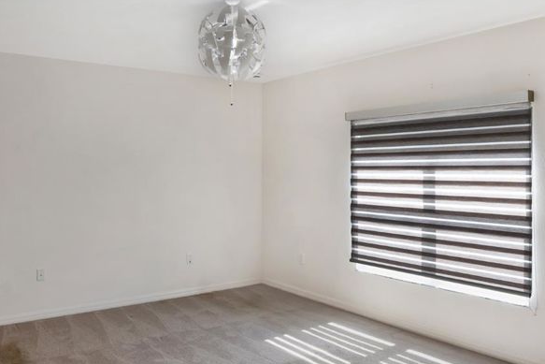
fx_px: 439
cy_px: 182
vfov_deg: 45.0
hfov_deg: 63.6
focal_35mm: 29
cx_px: 284
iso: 250
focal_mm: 16
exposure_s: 1/15
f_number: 7.1
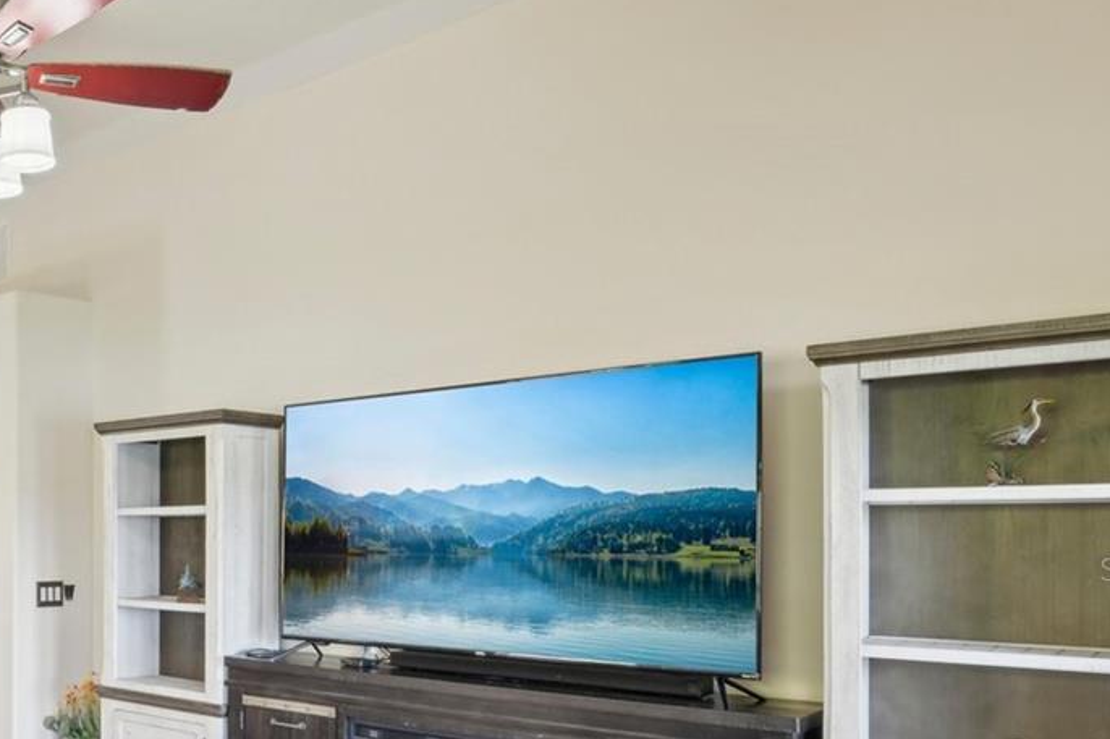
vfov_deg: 36.8
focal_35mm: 35
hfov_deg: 44.4
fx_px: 1079
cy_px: 569
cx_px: -50
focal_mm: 15
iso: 400
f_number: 8
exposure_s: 1/6
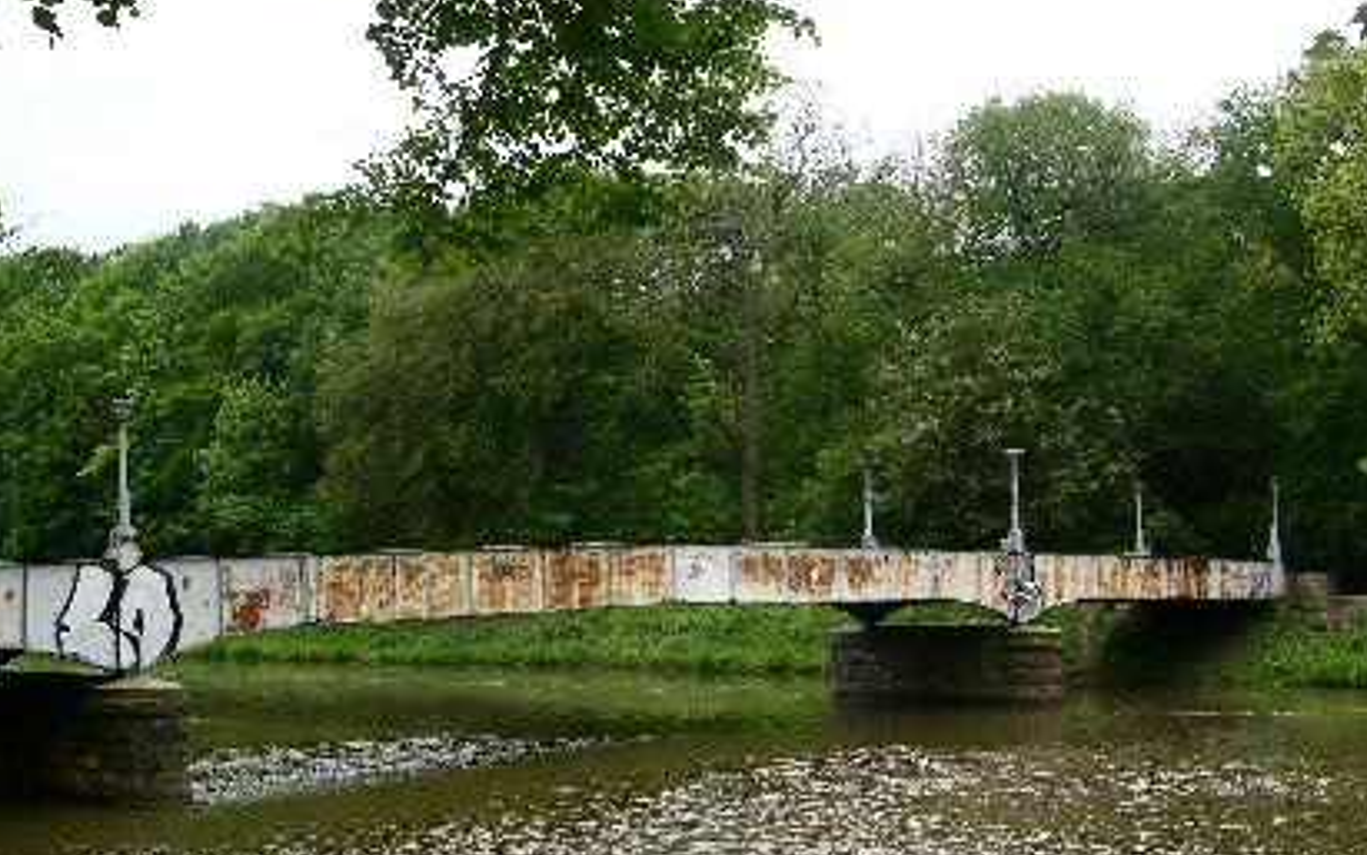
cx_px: 494
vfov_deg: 24.3
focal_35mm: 53
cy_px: 542
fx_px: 1975
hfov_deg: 37.9
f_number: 5.6
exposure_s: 1/59.7
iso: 50
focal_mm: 8.9
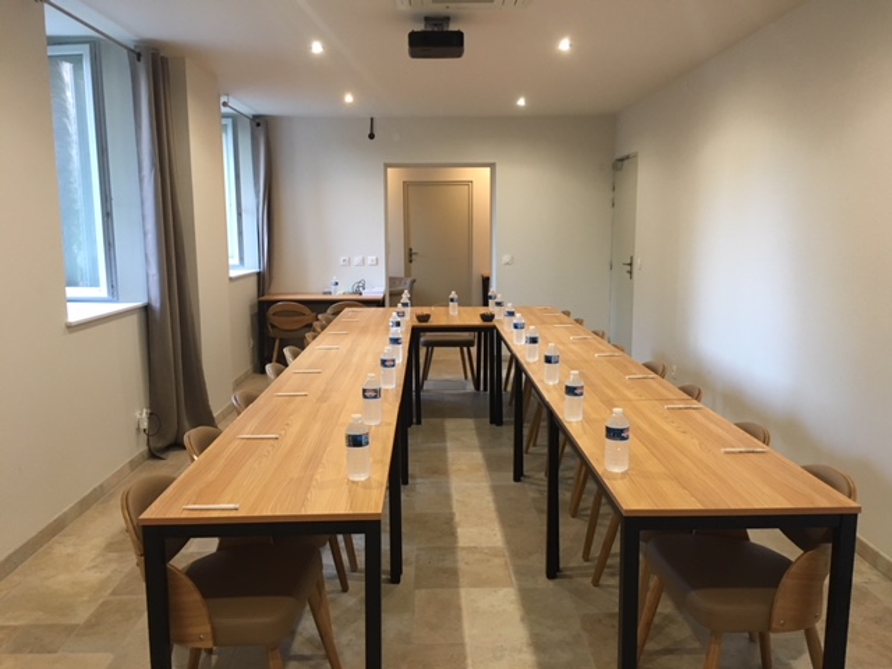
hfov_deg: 61.7
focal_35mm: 29
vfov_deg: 48.2
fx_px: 747
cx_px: 446
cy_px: 334
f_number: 2.2
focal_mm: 4.15
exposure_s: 1/33
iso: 160
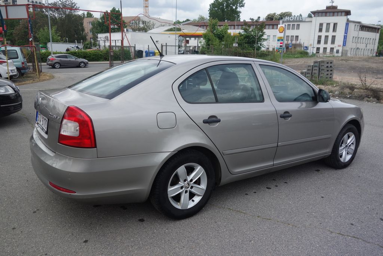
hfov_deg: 65.5
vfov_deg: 46.4
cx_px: 192
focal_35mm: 28
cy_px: 128
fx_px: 298
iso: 125
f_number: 4
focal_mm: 10.4
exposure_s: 1/640
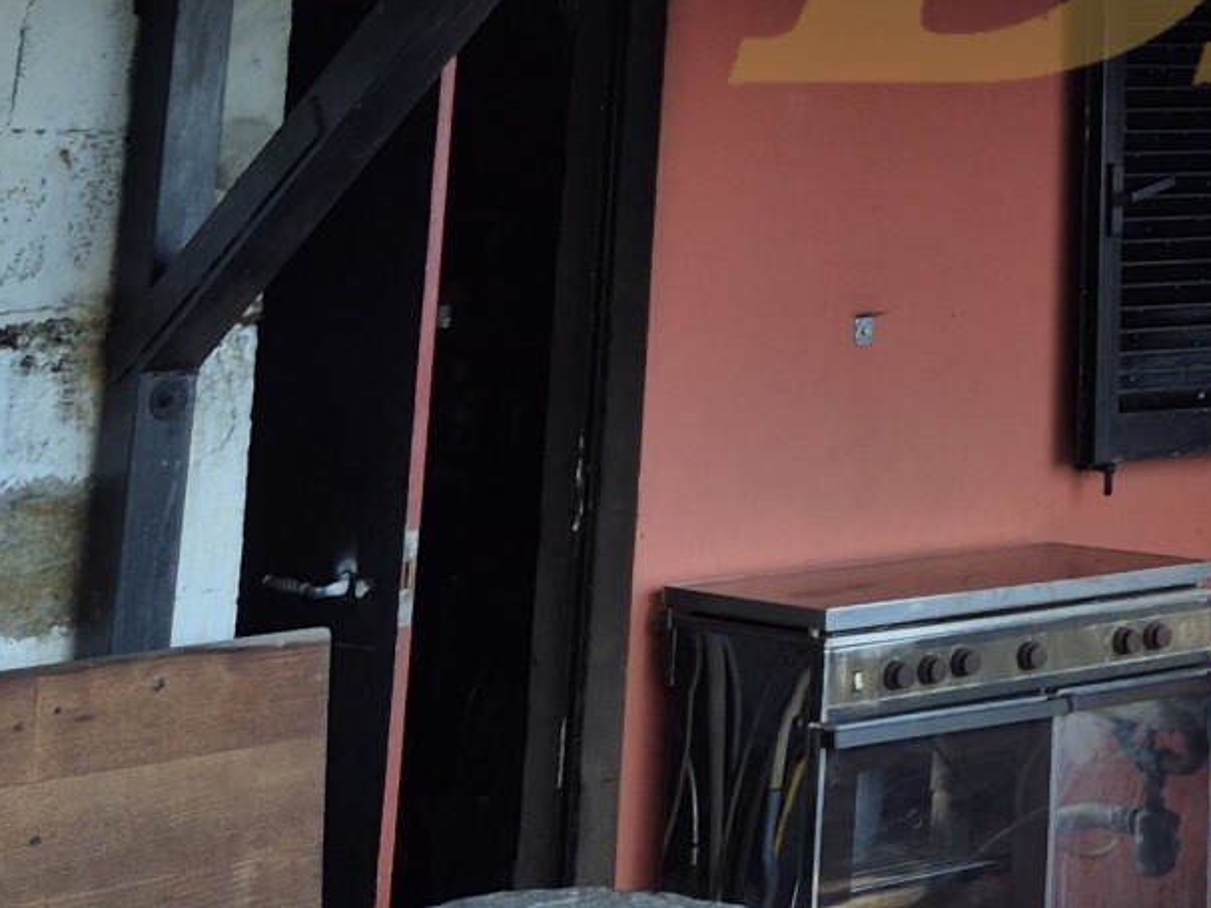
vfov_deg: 13.7
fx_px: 3393
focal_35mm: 97
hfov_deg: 18.6
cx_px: 1622
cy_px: -704
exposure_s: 1/536
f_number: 1.8
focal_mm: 5.4
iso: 25
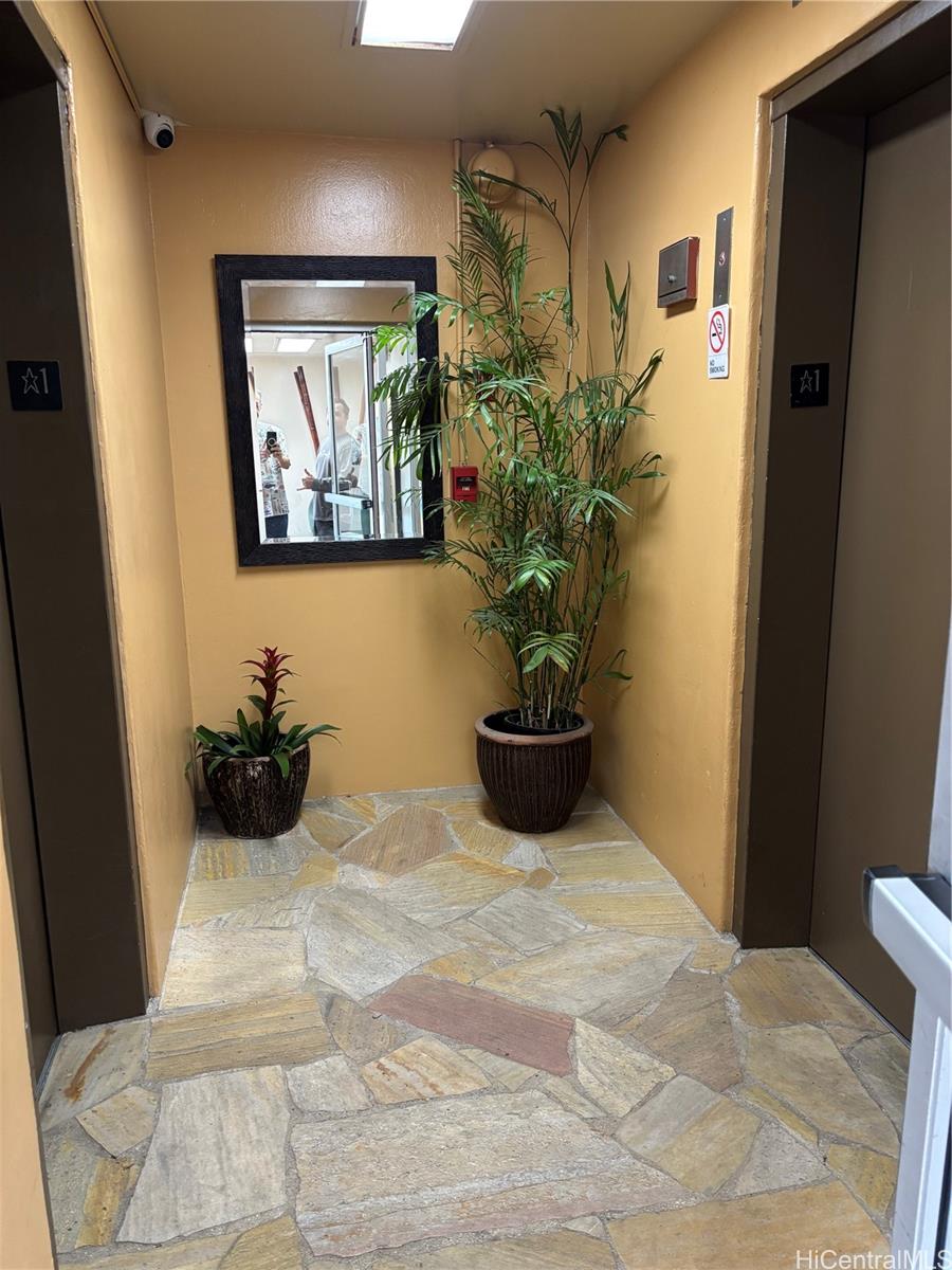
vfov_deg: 67.3
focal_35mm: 26
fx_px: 953
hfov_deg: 53.1
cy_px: 635
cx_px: 476
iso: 250
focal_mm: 5.96
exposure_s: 1/60
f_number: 1.6
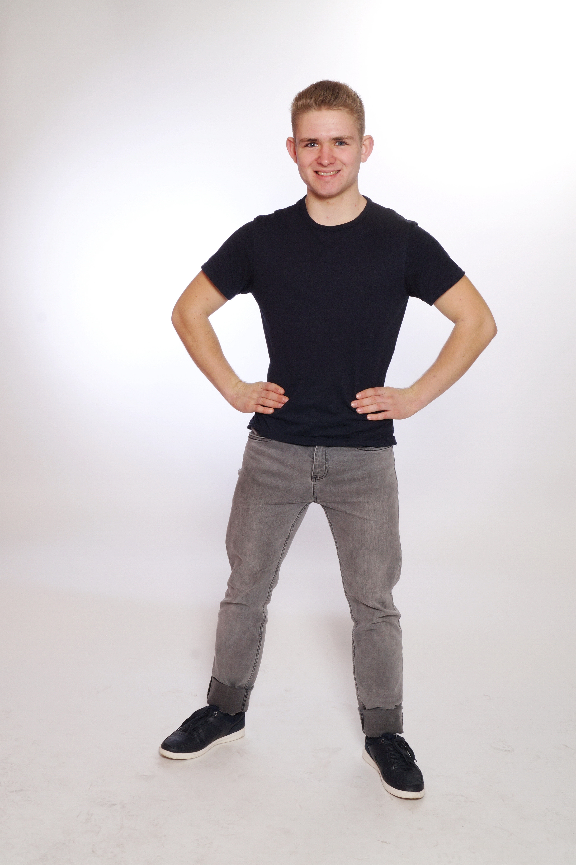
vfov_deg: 46.4
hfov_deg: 31.9
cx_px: 288
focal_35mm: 42
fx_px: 1009
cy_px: 432
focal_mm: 28
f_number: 13
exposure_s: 1/160
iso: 200
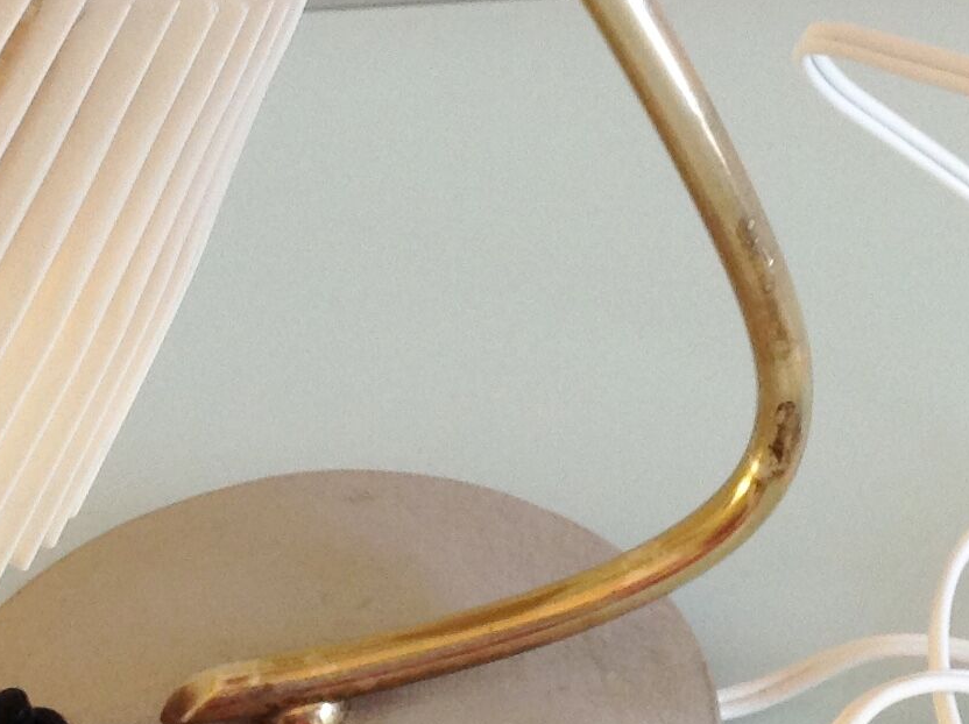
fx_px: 3048
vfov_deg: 13.5
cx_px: 658
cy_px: 300
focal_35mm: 109
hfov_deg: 18.0
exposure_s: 1/17
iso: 125
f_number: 2.4
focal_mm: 4.28
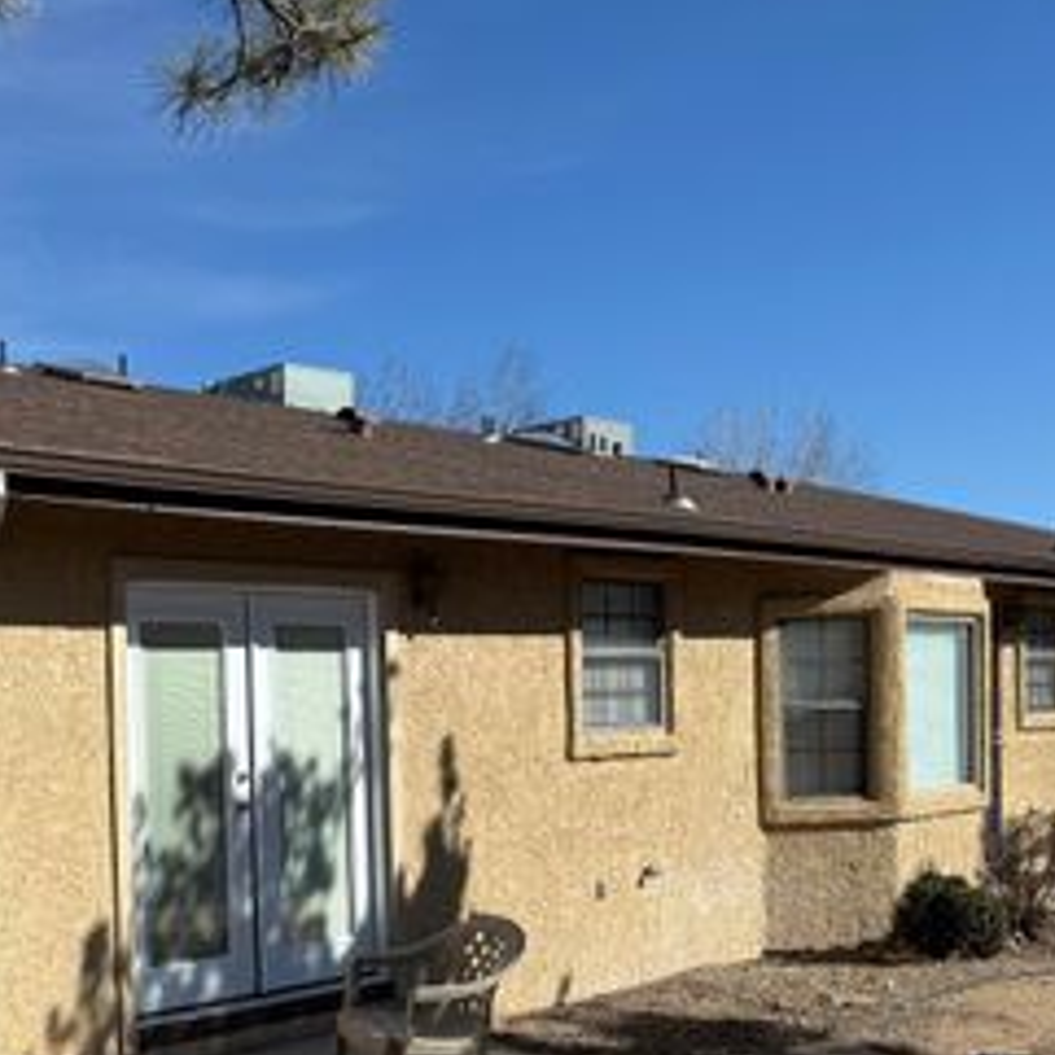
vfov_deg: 37.7
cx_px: 101
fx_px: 1517
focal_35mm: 44
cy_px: 738
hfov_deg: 36.0
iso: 80
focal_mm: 6.76
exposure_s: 1/4975
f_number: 1.78
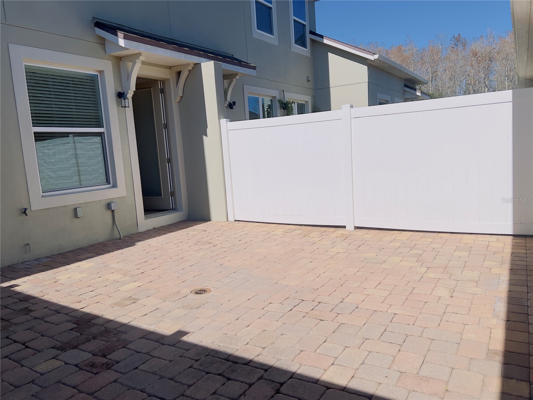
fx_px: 400
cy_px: 200
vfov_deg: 53.1
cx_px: 266
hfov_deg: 67.3
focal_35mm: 26
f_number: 1.5
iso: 50
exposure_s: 1/12658
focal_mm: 5.7
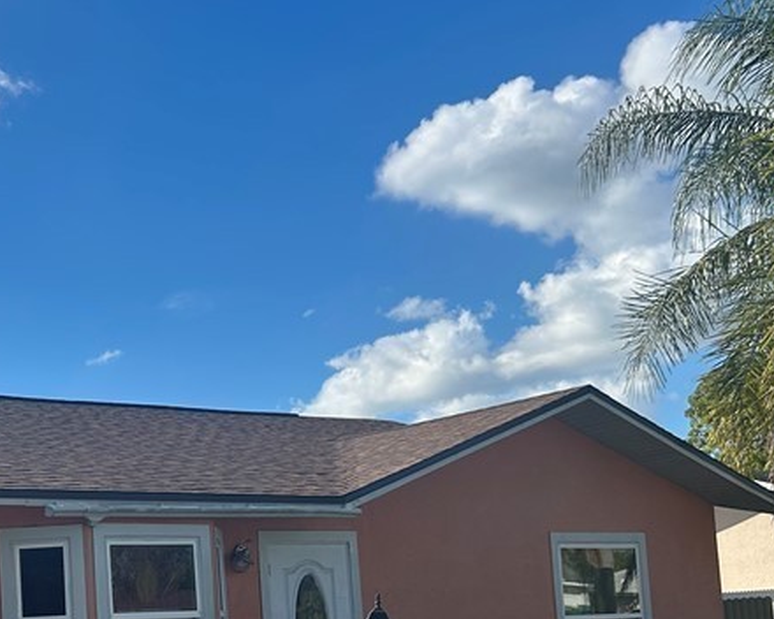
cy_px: 521
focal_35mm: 59
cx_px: 37
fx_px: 1352
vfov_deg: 25.2
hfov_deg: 30.2
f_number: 1.5
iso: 50
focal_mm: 5.7
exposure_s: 1/4831
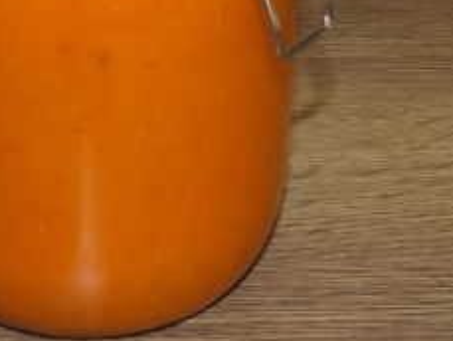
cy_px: -22
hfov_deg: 28.6
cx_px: 119
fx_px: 877
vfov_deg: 21.0
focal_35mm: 67
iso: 200
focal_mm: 4.3
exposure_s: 1/33
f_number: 3.2
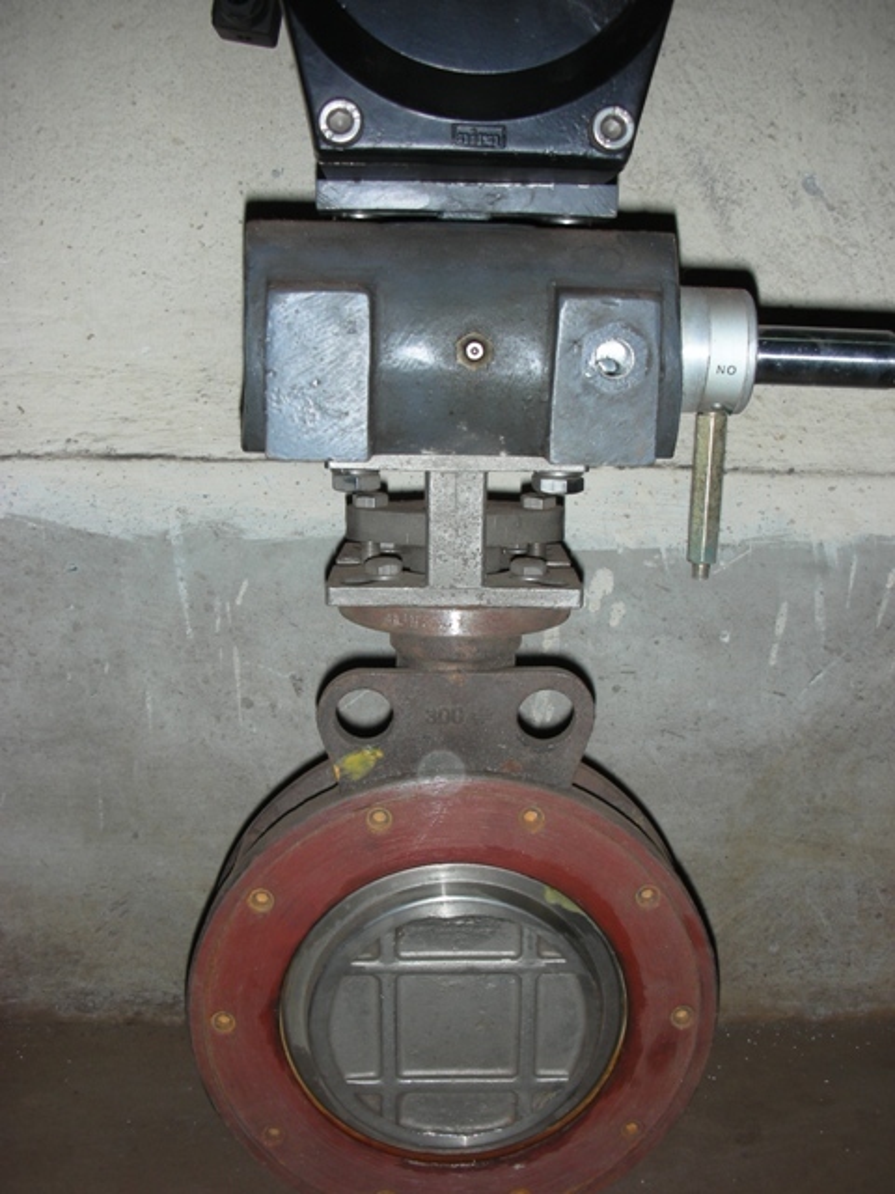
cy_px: 597
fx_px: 1207
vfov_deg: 52.6
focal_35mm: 35
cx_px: 448
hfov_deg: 40.7
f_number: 3
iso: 50
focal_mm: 5.8
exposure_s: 1/60.1
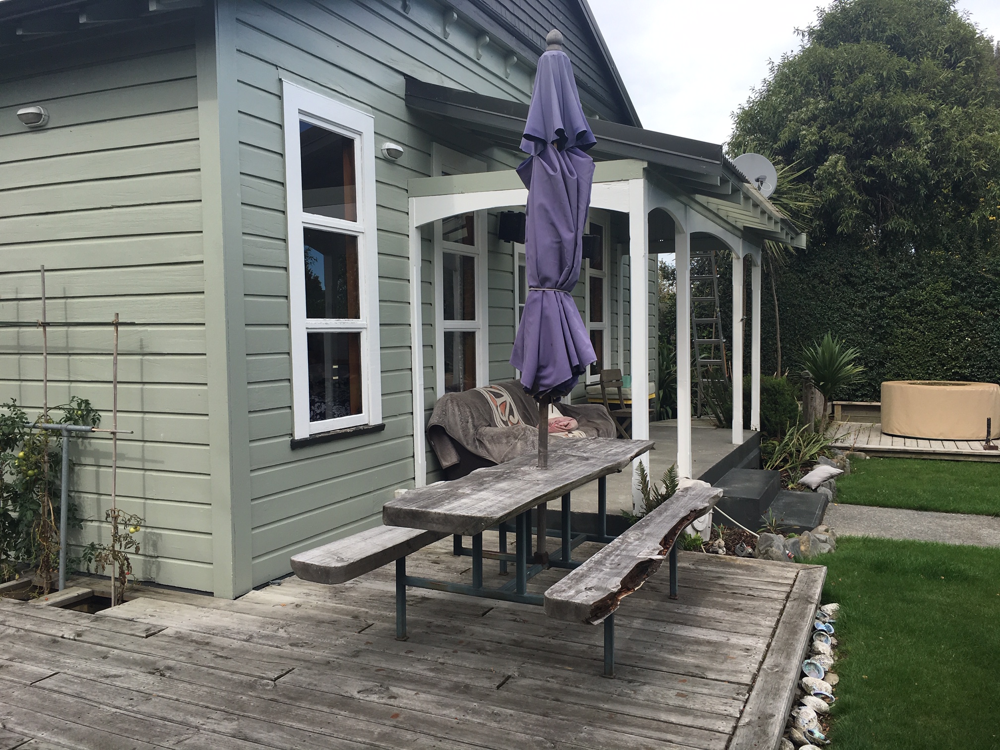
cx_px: 500
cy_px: 375
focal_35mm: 29
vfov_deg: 48.2
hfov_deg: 61.7
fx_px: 838
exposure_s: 1/668
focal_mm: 4.15
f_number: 2.2
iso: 25
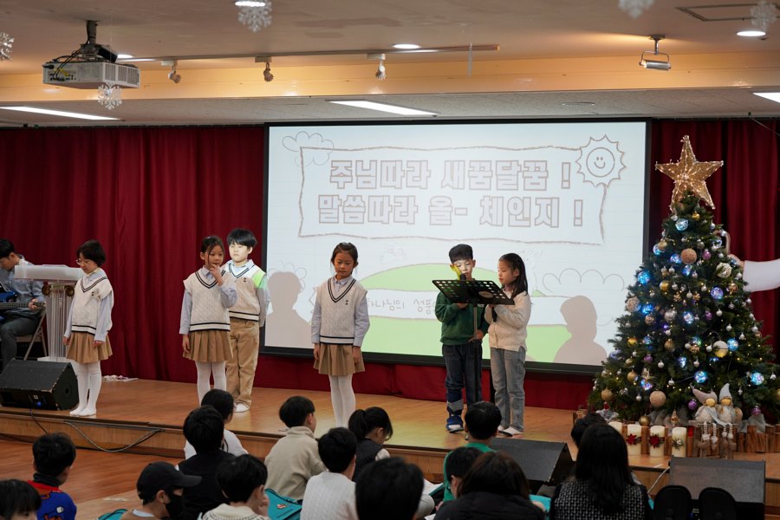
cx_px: 390
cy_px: 260
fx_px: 1517
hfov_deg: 28.8
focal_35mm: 70
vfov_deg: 19.5
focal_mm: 70
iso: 640
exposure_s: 1/160
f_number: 4
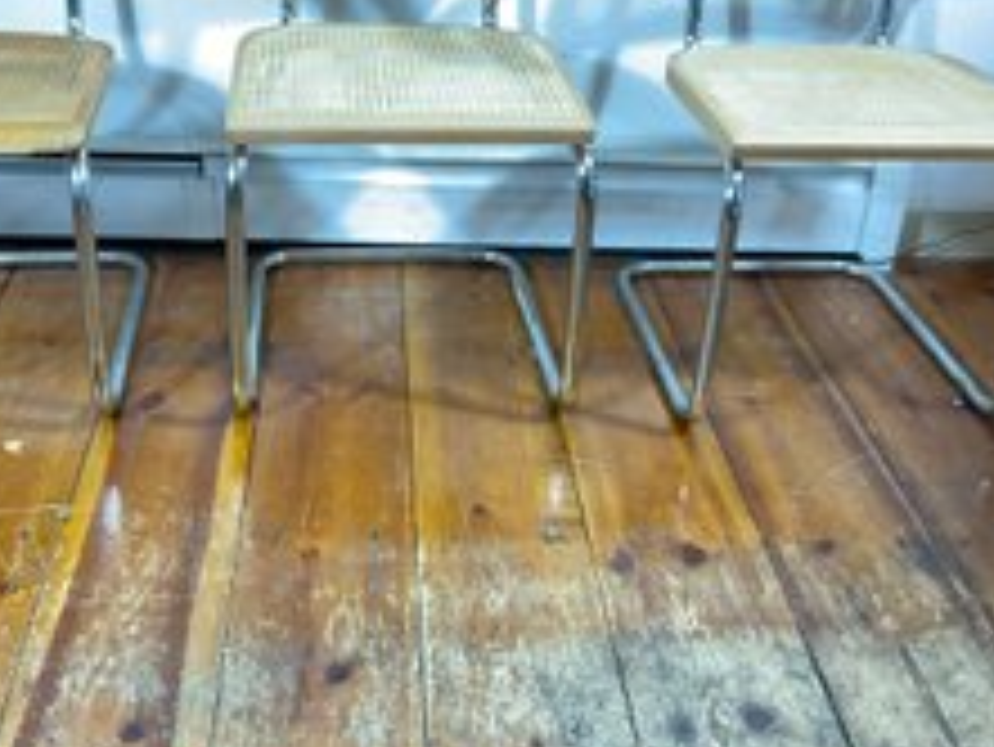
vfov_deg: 31.9
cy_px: 236
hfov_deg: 41.9
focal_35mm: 45
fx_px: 1293
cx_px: 412
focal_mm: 3
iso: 200
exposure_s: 1/40
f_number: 1.8
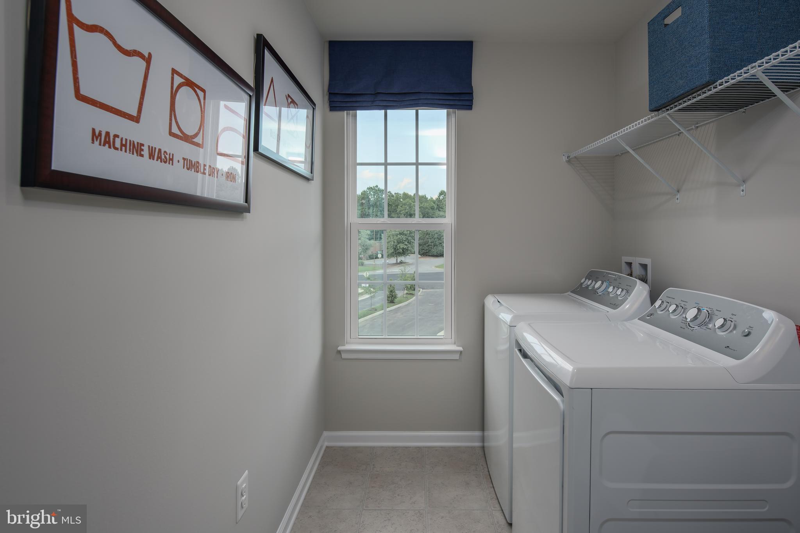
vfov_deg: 64.6
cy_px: 266
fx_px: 422
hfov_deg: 86.9
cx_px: 400
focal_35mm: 19
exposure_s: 1/250
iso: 200
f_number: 8
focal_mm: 19
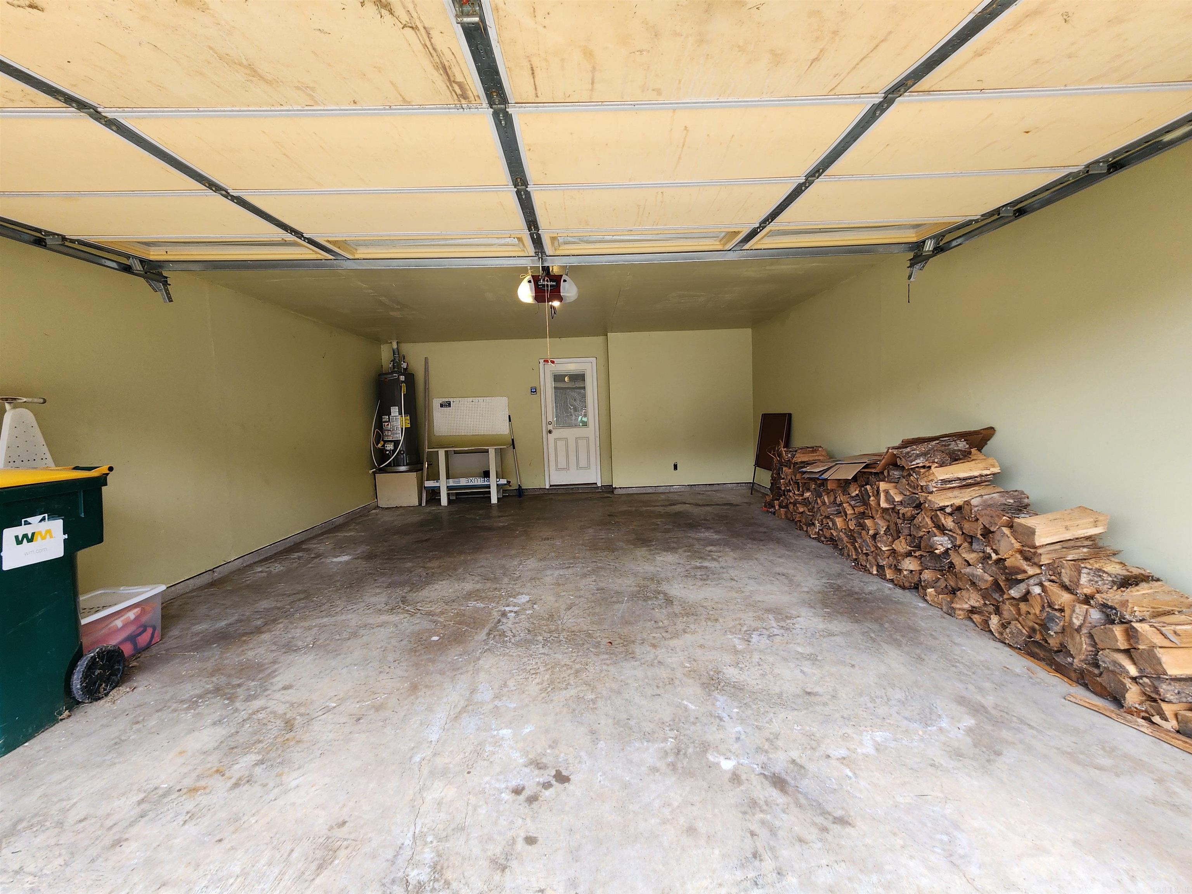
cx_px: 596
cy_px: 447
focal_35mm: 13
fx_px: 448
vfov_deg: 89.9
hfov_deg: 106.2
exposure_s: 1/60
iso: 80
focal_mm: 2.2
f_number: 2.2
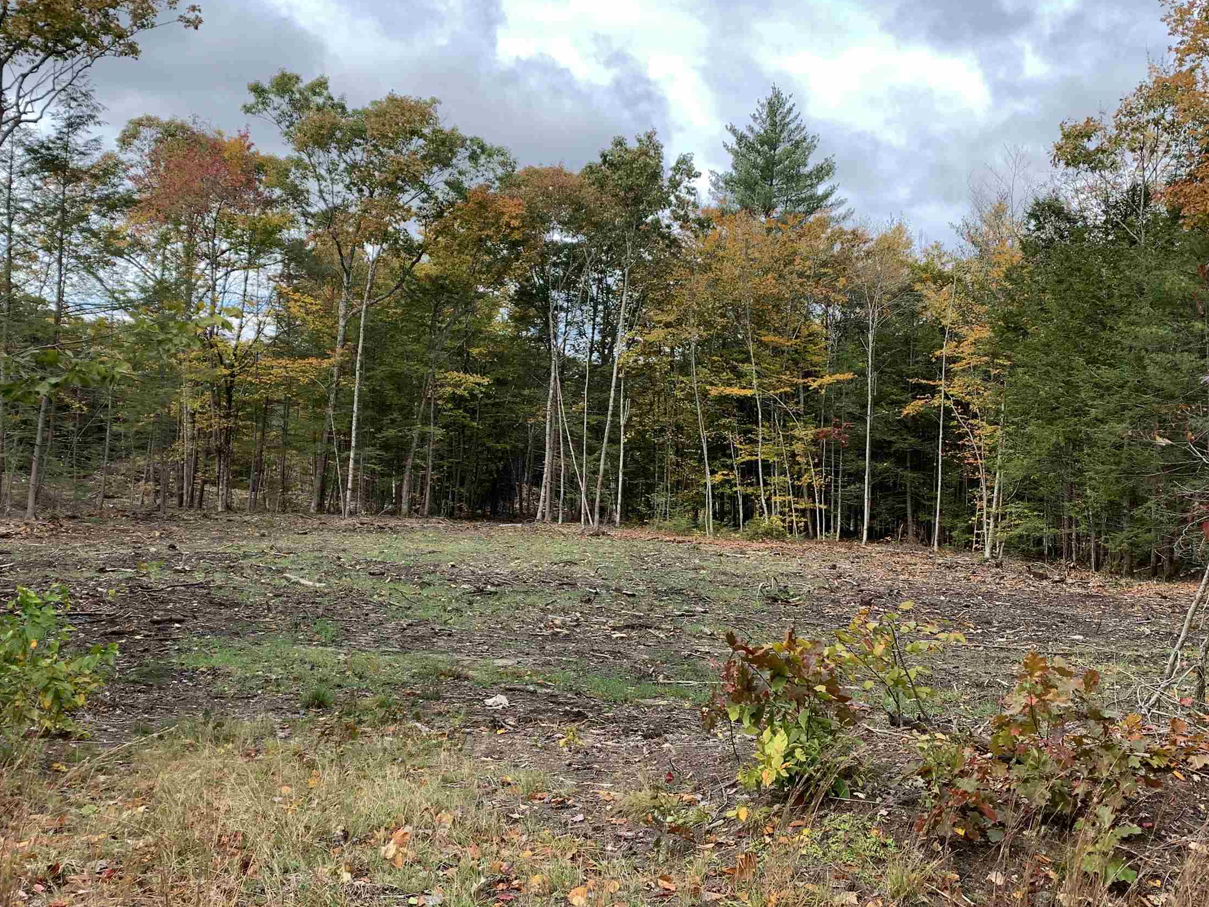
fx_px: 1257
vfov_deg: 39.7
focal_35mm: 36
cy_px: 465
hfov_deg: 51.3
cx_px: 569
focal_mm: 4.25
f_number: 1.8
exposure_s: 1/1021
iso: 25
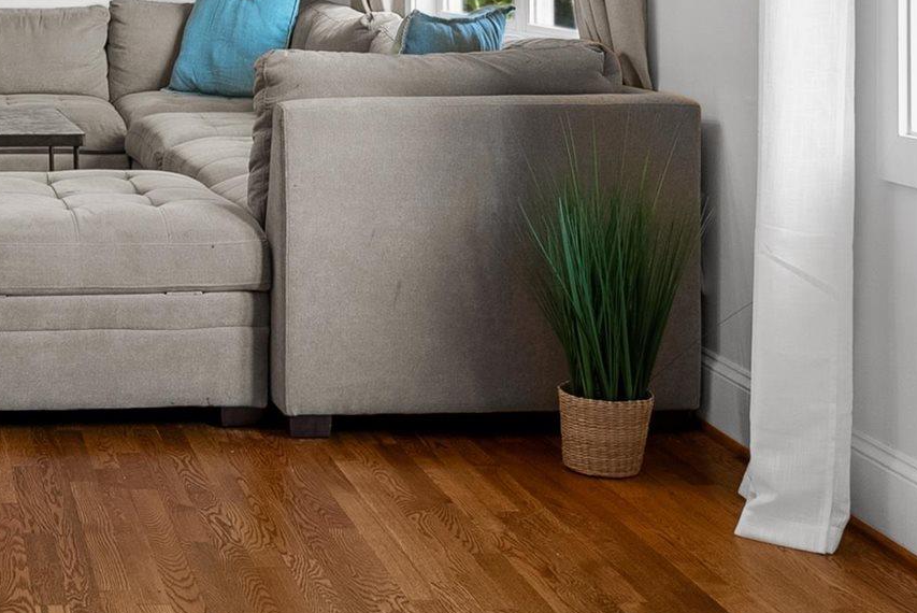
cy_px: -76
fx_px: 1835
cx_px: -67
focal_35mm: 72
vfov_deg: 18.2
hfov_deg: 26.1
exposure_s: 1/3
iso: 200
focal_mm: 20
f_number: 8
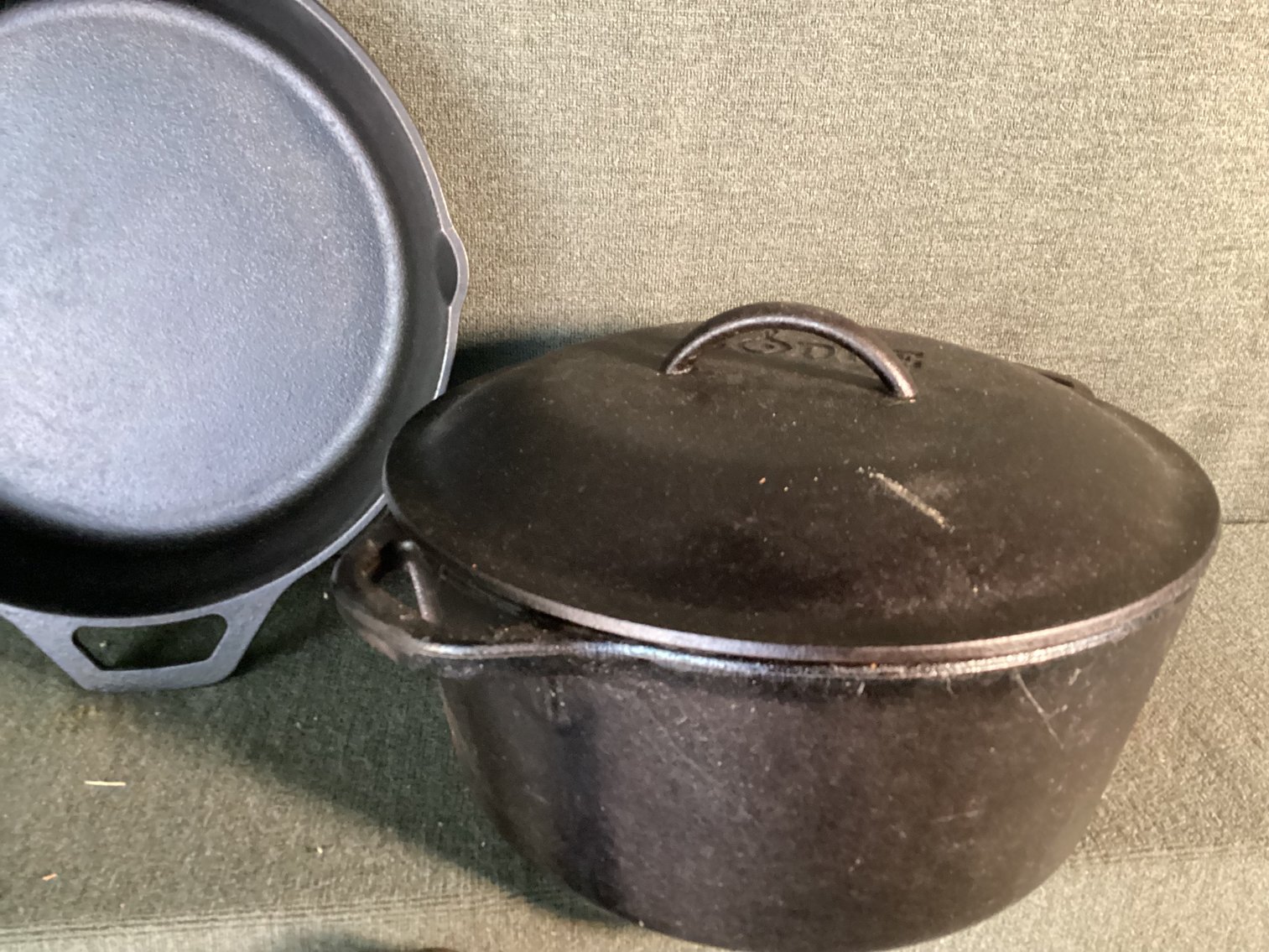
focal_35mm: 31
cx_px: 634
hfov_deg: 58.3
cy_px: 476
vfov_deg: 45.4
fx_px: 1137
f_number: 2.4
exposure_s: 1/30
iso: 640
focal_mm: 3.3
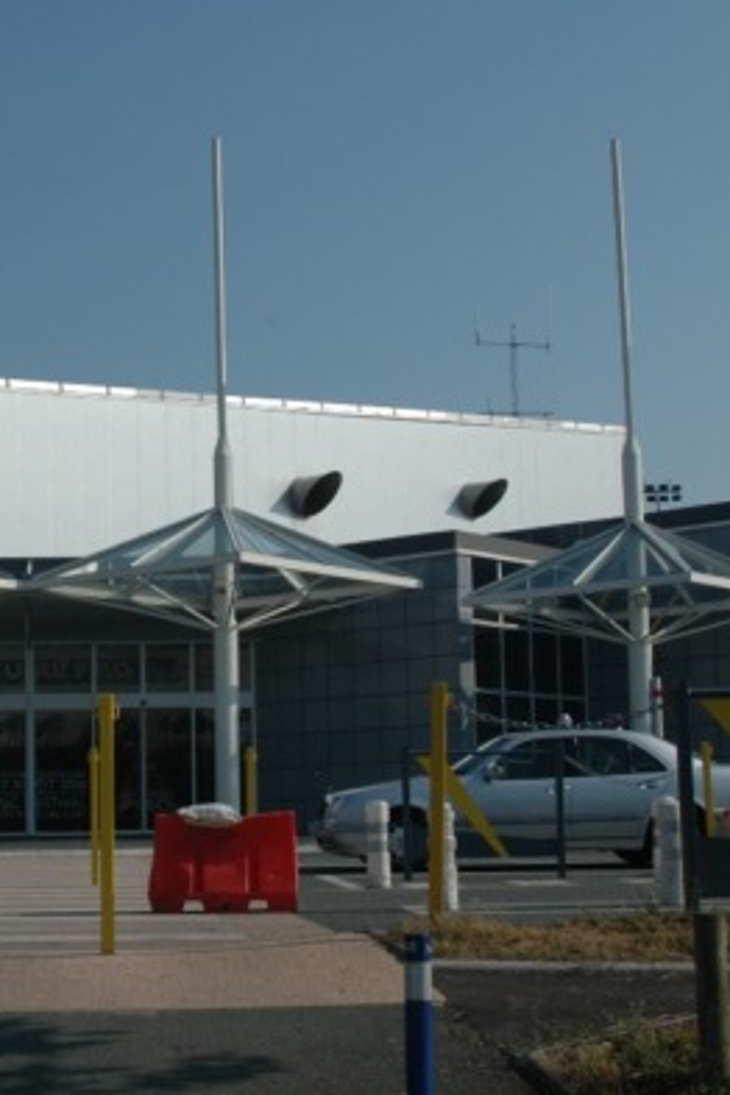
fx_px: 1947
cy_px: 550
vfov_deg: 31.4
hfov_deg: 21.0
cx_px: 170
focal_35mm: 64
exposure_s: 1/500
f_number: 11
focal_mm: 28
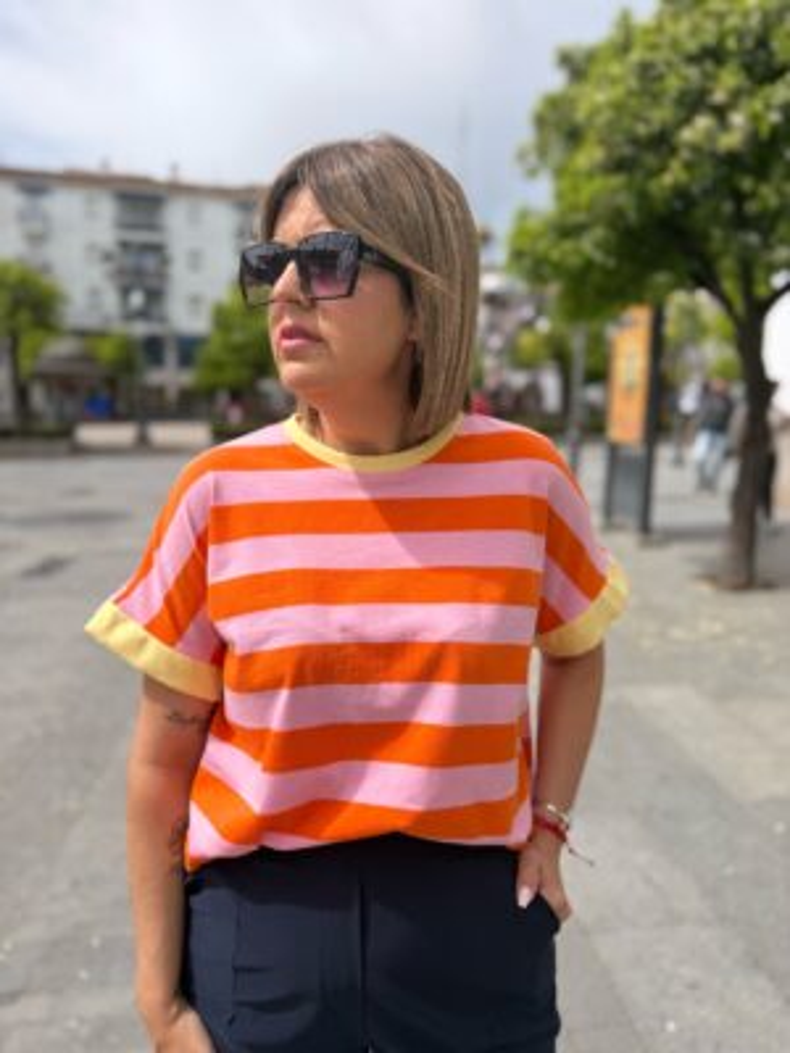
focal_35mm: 24
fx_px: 730
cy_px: 526
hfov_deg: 56.8
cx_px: 395
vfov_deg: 71.6
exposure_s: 1/4975
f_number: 1.78
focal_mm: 6.76
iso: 80
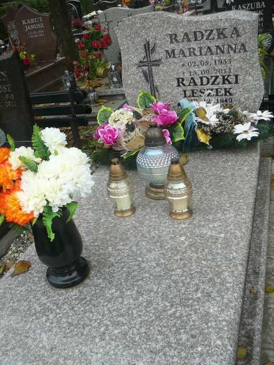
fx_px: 369
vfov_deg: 52.6
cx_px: 137
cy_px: 182
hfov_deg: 40.7
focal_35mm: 35
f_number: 2.8
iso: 80
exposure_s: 1/80
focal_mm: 5.2
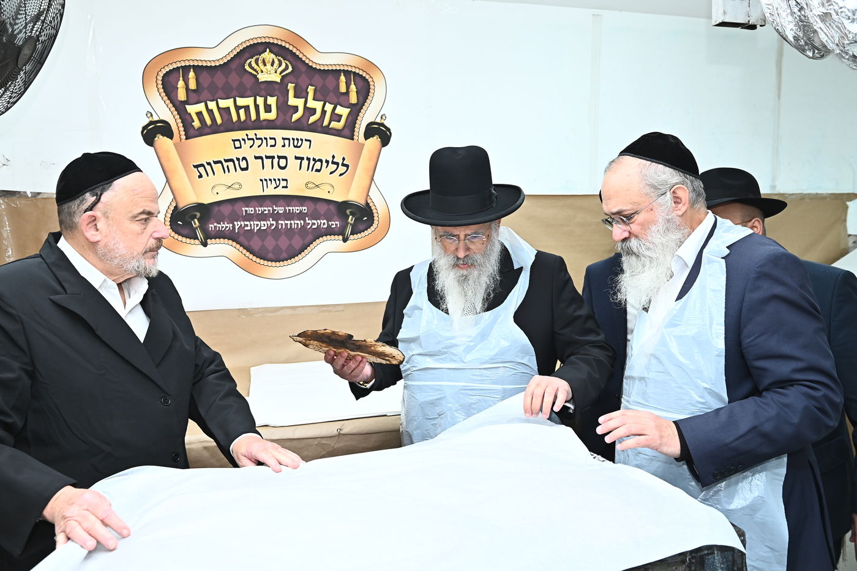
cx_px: 428
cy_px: 286
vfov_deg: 44.9
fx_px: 690
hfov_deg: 63.7
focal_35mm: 29
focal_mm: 29
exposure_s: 1/200
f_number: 5.6
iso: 1250
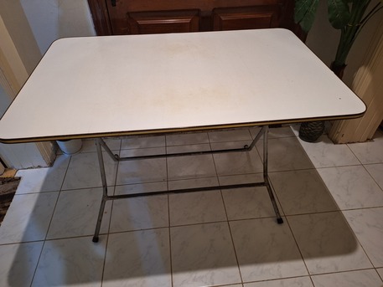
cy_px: 144
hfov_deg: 73.9
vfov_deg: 58.9
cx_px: 192
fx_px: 255
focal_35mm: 23
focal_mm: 5.54
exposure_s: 1/25
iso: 320
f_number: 1.8
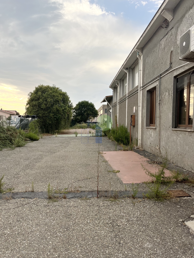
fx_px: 194
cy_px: 129
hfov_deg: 53.1
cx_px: 97
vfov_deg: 67.3
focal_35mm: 26
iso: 50
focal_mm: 5.1
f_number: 1.6
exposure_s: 1/1075
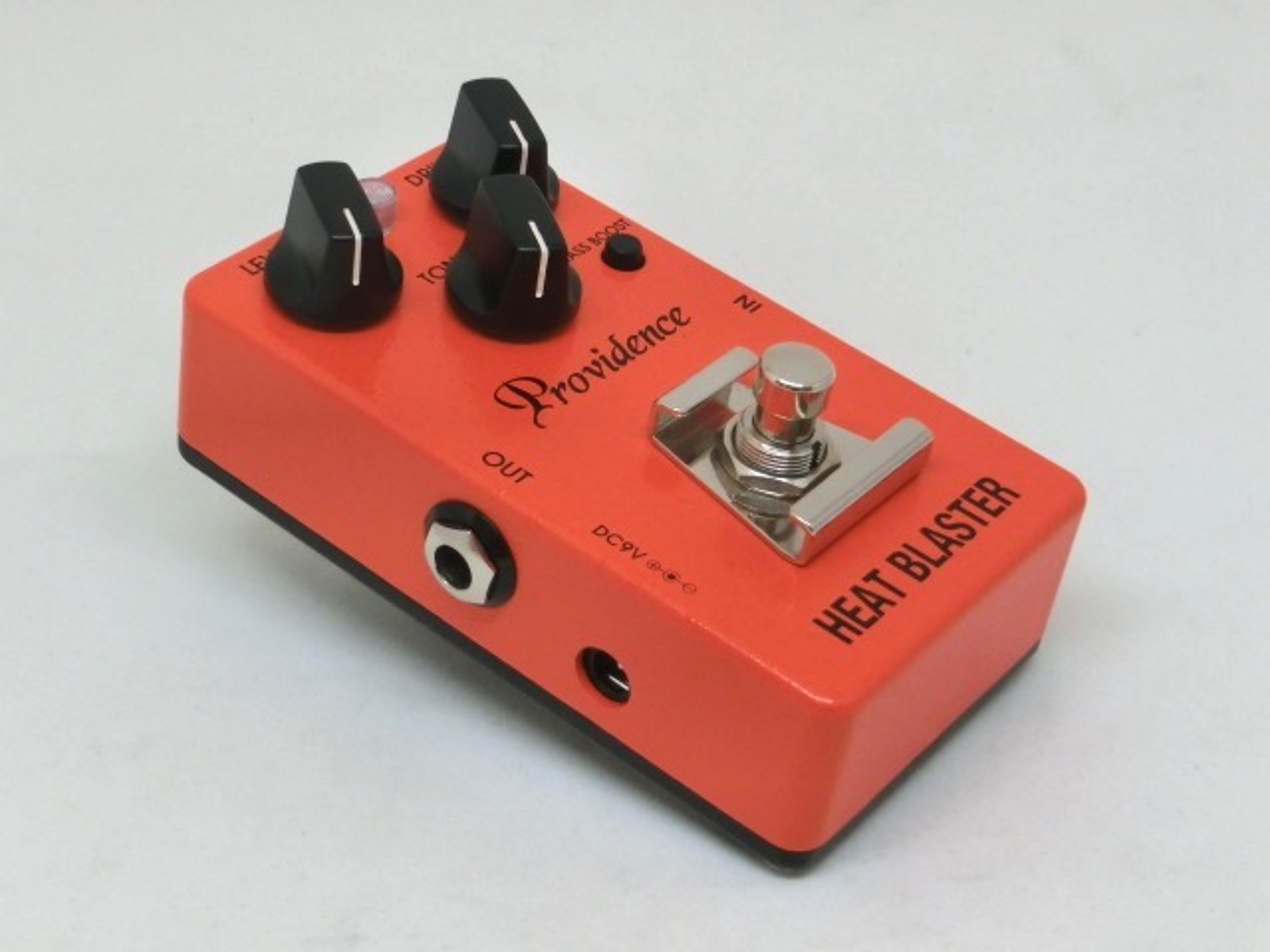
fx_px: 2568
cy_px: 476
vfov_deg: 21.0
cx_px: 635
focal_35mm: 70
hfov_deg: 27.8
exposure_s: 1/80
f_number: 5.2
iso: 400
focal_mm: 12.4
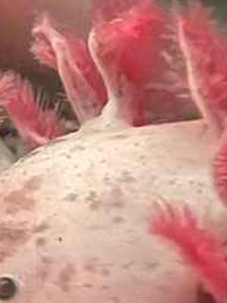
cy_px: 42
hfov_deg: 10.4
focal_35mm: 142
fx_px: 1242
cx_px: 48
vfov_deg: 13.8
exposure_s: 1/13
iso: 800
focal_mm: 5.1
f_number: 1.6
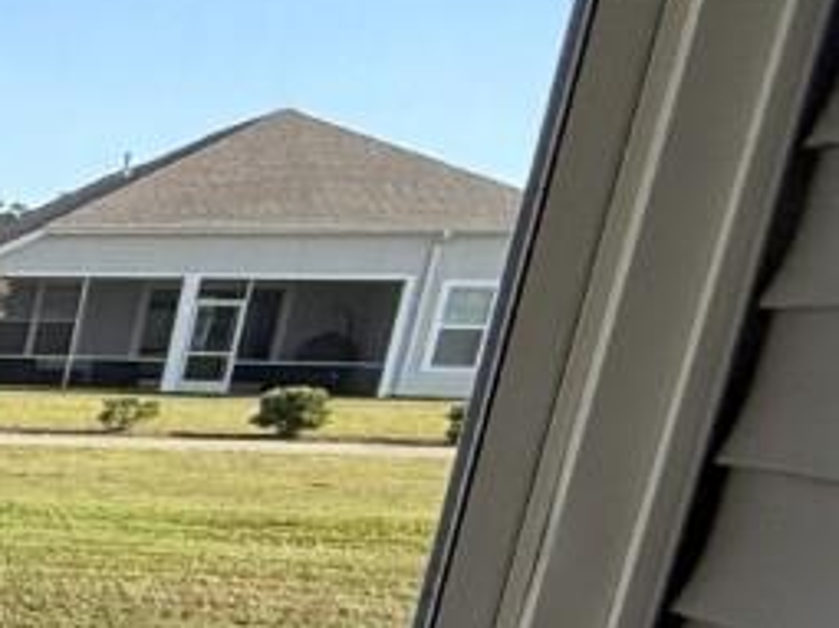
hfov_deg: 13.7
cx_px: -1346
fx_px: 1914
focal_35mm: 79
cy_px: 806
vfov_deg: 17.5
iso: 50
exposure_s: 1/602
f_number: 2.2
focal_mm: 2.22
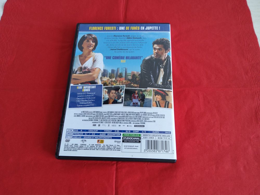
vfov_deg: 53.1
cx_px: 130
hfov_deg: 67.3
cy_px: 98
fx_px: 195
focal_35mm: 26
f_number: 2
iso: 80
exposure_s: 1/50
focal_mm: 3.08
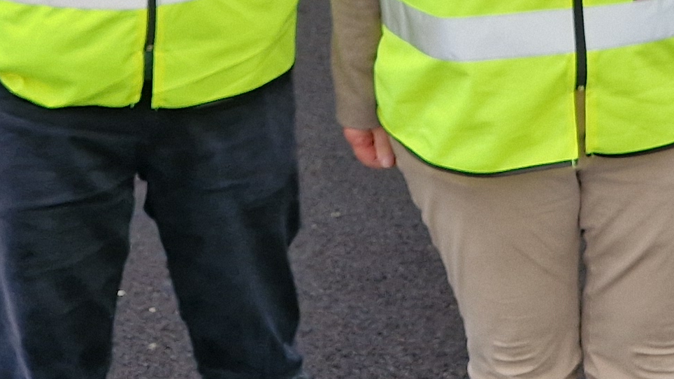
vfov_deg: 10.8
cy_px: -328
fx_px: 1858
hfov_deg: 20.3
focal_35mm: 104
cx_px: 534
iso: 50
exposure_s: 1/180
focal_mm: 5.4
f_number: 1.8
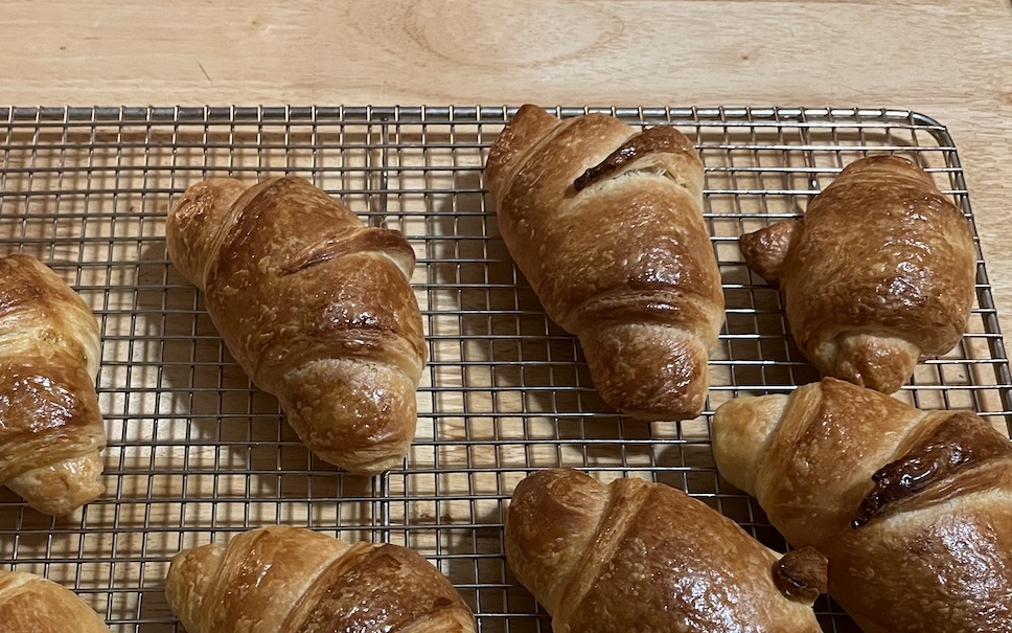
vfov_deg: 30.1
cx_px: 399
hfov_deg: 47.9
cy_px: 548
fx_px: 1131
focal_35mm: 41
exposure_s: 1/40
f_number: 1.6
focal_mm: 5.1
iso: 500
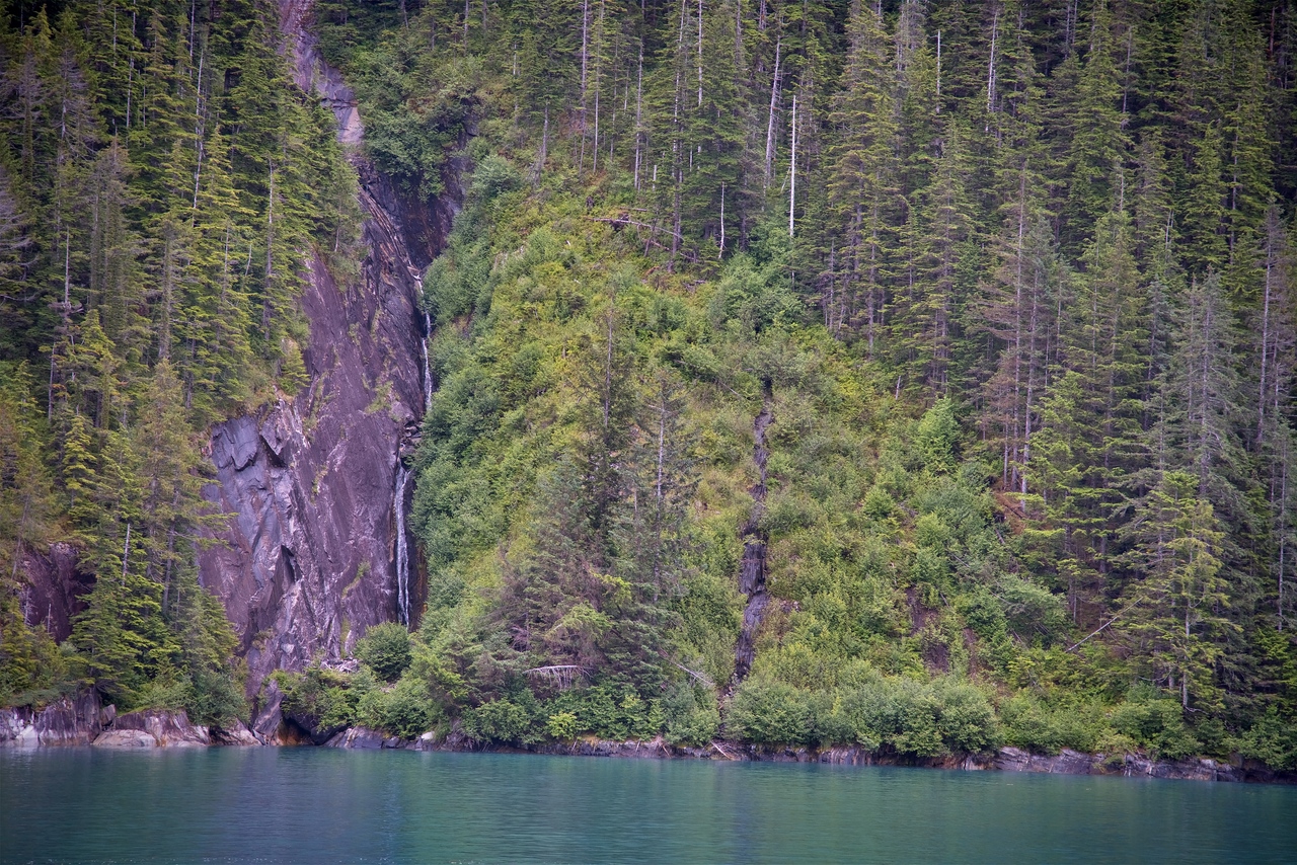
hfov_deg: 17.1
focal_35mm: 120
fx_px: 4324
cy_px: 432
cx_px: 648
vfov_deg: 11.4
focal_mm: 120
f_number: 4
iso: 320
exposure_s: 1/250
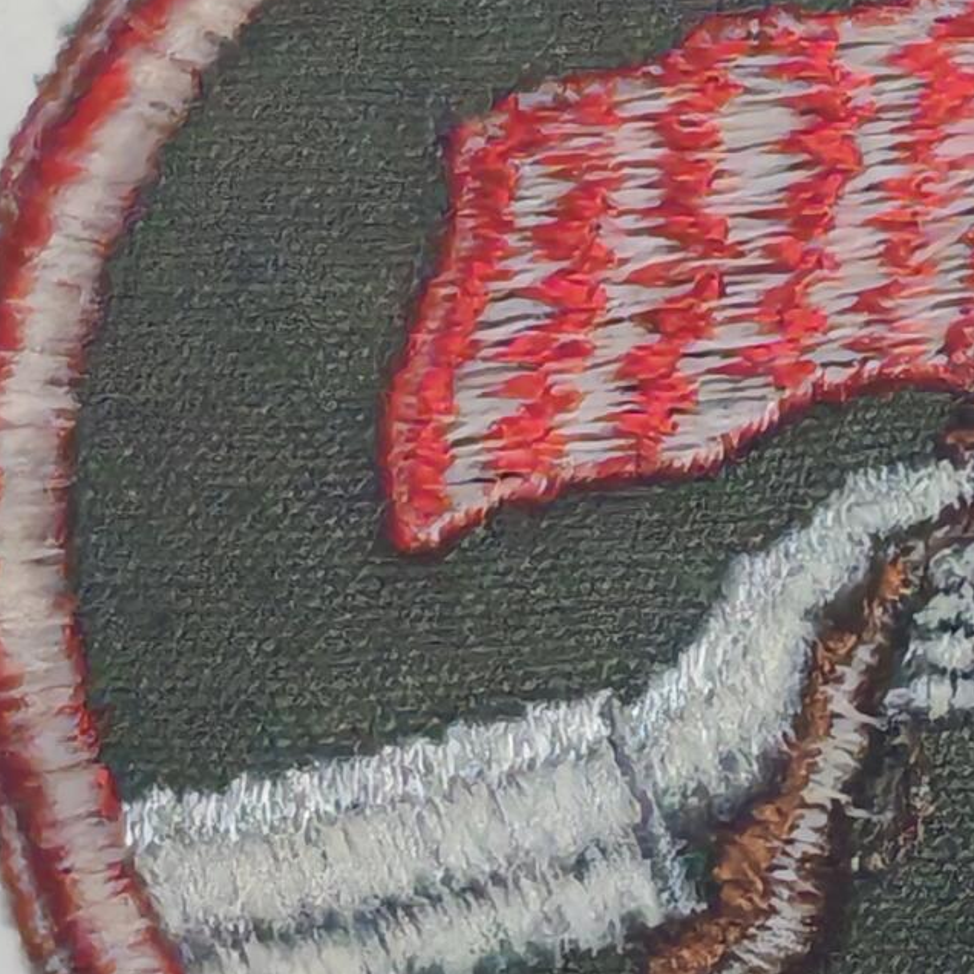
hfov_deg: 6.7
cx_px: 881
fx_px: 8277
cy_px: 570
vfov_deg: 6.7
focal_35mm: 260
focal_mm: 5.52
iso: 1000
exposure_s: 1/33
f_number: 1.95
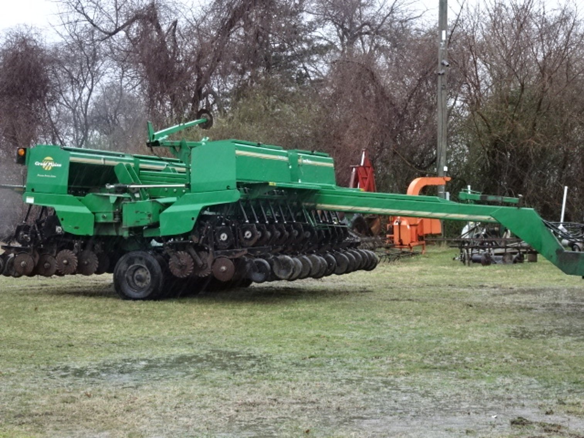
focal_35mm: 73
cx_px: 292
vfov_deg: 20.2
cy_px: 219
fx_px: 1232
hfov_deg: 26.7
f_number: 5
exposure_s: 1/80
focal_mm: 12.42
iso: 500
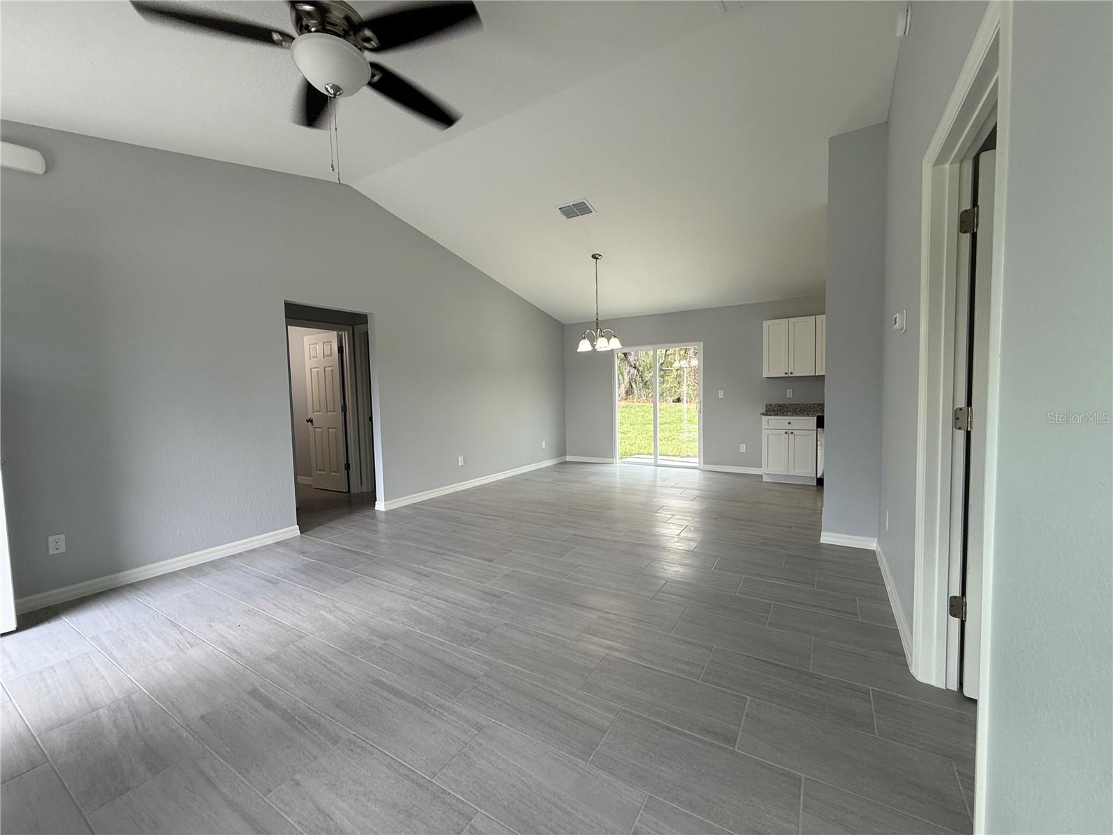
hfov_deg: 102.1
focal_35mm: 14
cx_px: 556
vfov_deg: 85.7
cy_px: 418
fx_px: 450
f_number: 2.2
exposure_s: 1/120
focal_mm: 2.22
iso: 80
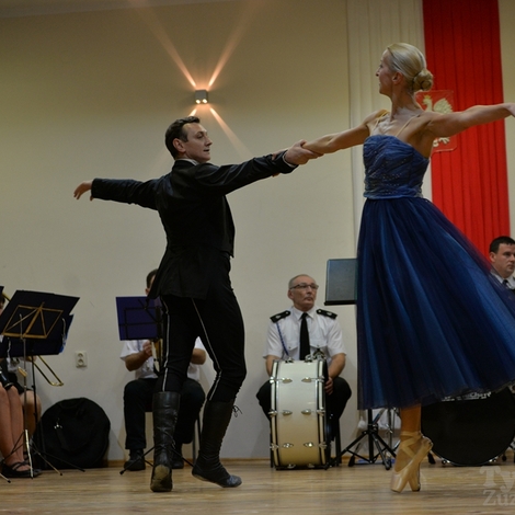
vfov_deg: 19.3
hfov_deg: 19.3
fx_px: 1515
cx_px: 288
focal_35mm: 90
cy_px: 258
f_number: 2.8
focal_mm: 70
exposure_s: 1/250
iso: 1000
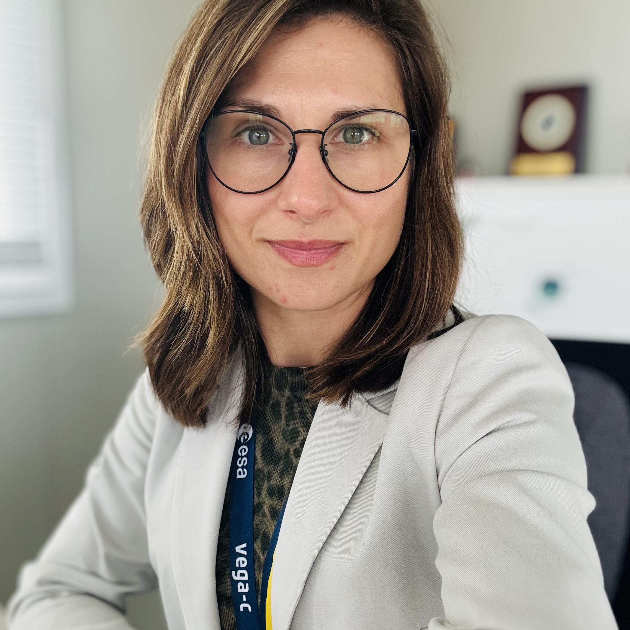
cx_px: 313
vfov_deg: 46.0
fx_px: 741
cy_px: 347
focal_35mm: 36
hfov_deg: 46.0
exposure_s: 1/60
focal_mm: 2.69
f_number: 1.9
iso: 125
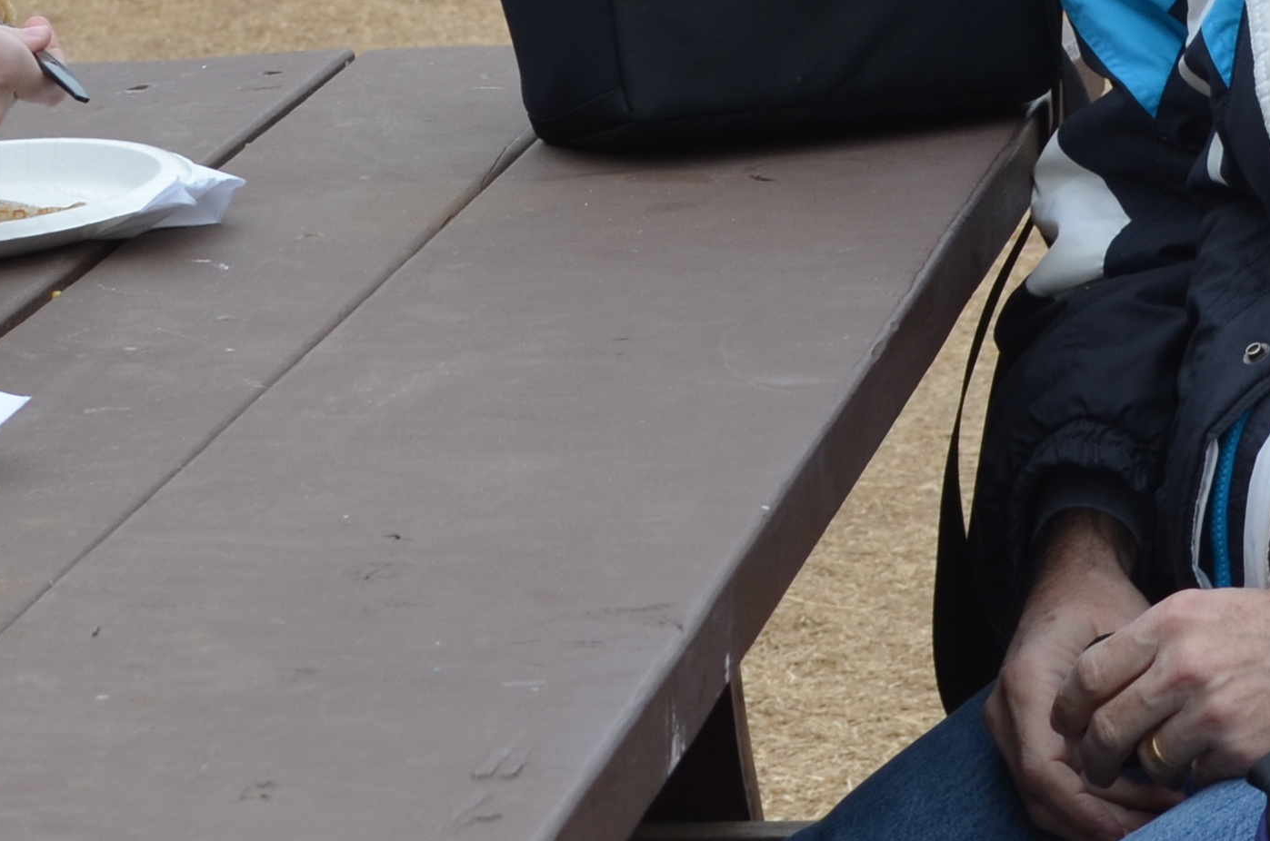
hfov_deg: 10.3
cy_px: -488
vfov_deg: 6.7
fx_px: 7078
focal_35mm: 201
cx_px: 599
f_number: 7.1
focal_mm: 38
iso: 200
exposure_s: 1/200
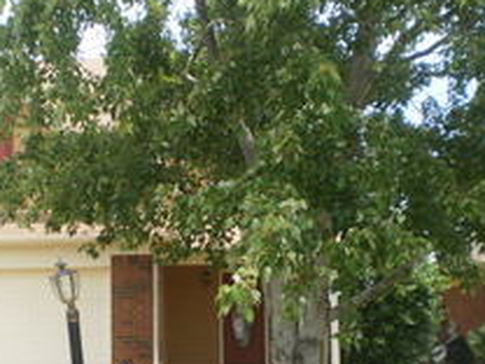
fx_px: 841
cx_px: 163
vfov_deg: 24.3
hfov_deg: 31.9
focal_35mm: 60
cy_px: 252
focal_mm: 6.3
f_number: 3.1
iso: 64
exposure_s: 1/500
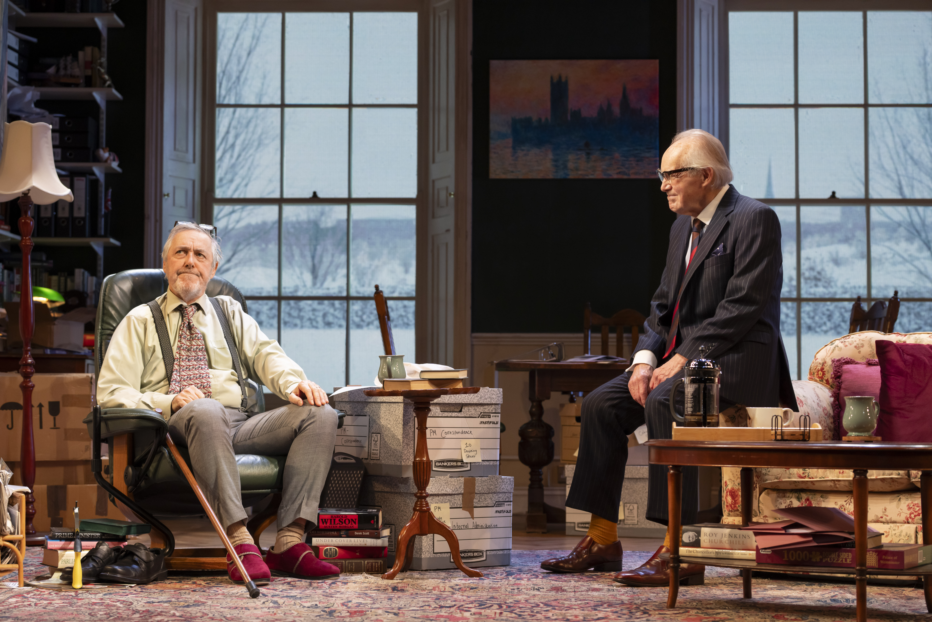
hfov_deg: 28.8
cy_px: 311
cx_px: 466
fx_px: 1812
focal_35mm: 70
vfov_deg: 19.5
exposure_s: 1/250
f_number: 4
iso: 1250
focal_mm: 70
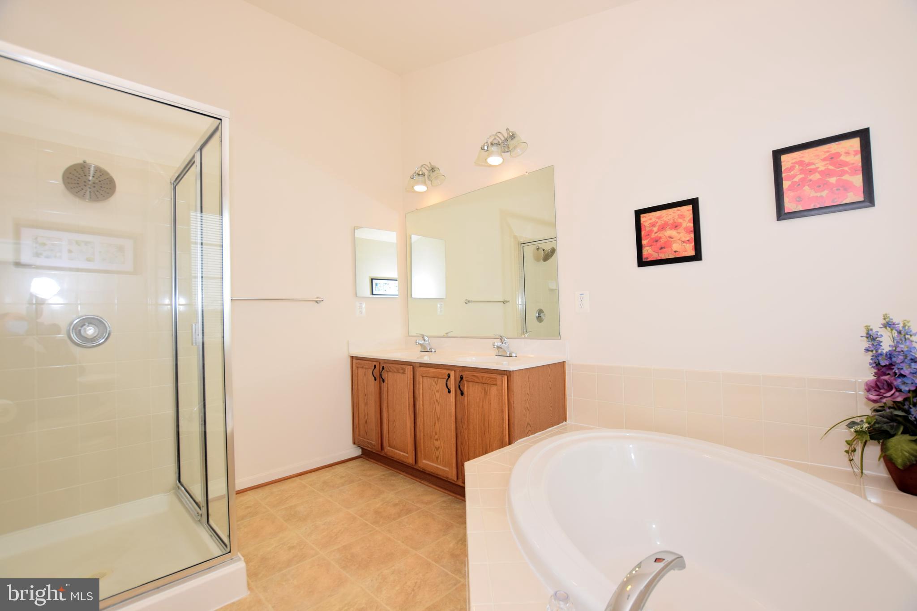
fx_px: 439
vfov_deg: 69.6
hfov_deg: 92.4
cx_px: 458
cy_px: 306
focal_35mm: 17
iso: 200
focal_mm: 11.5
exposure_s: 1/125
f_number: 5.6
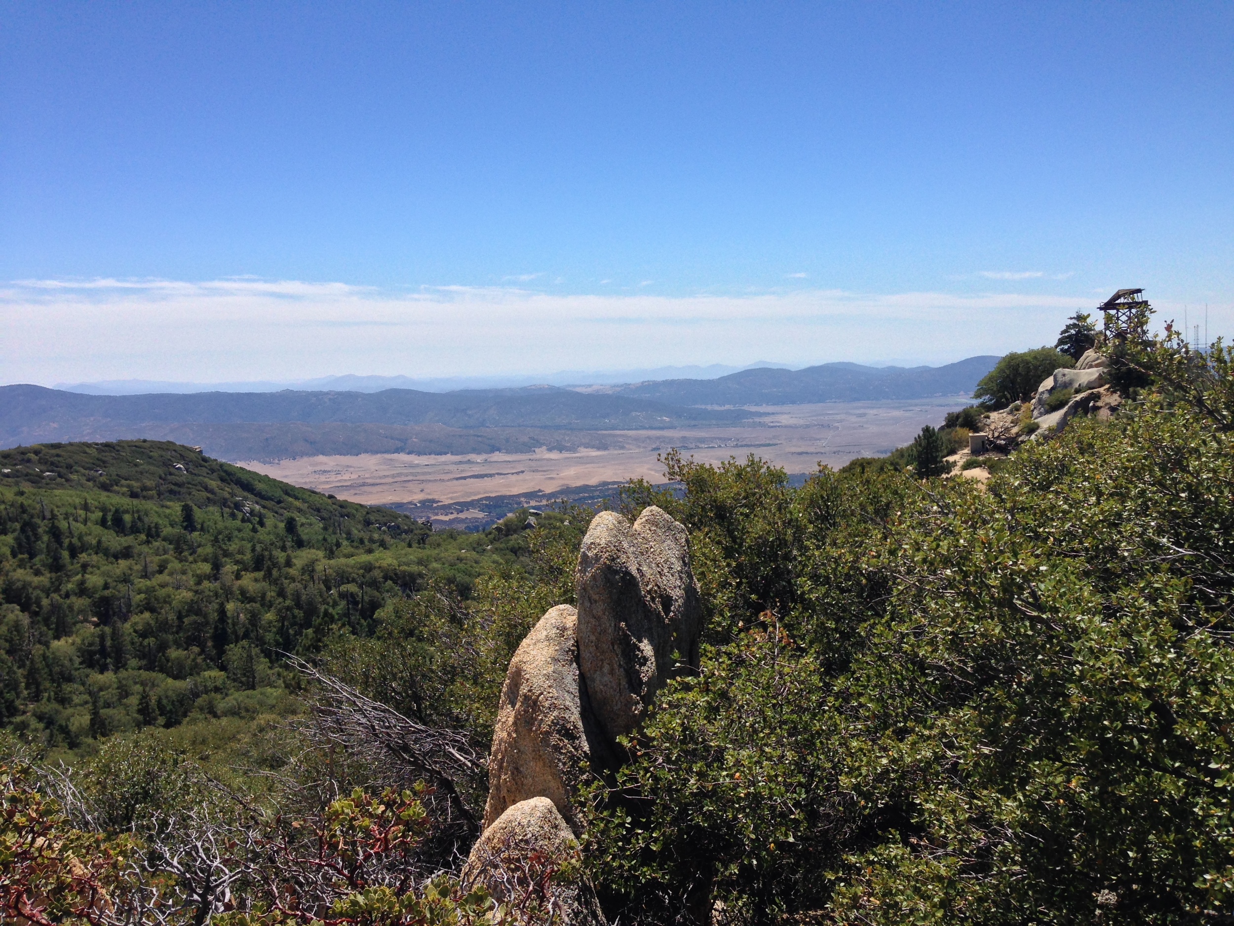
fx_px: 1176
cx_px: 617
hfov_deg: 55.4
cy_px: 463
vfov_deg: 42.9
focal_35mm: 33
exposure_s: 1/2088
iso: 50
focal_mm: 4.12
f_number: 2.4
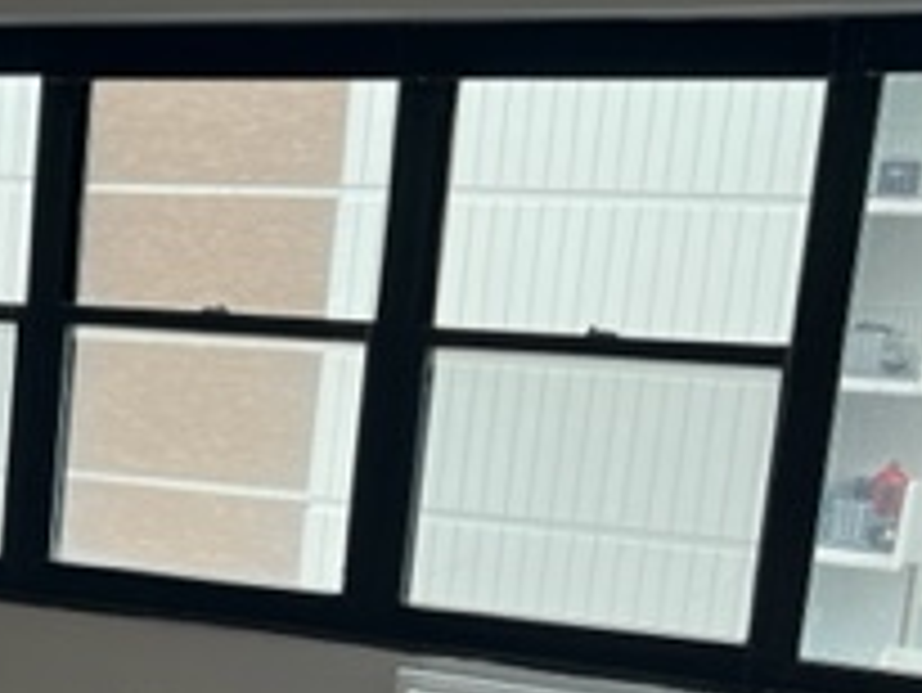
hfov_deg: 22.1
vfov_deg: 17.8
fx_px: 2159
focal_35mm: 81
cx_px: -216
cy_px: 680
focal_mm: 5.7
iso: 80
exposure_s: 1/120
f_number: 1.5
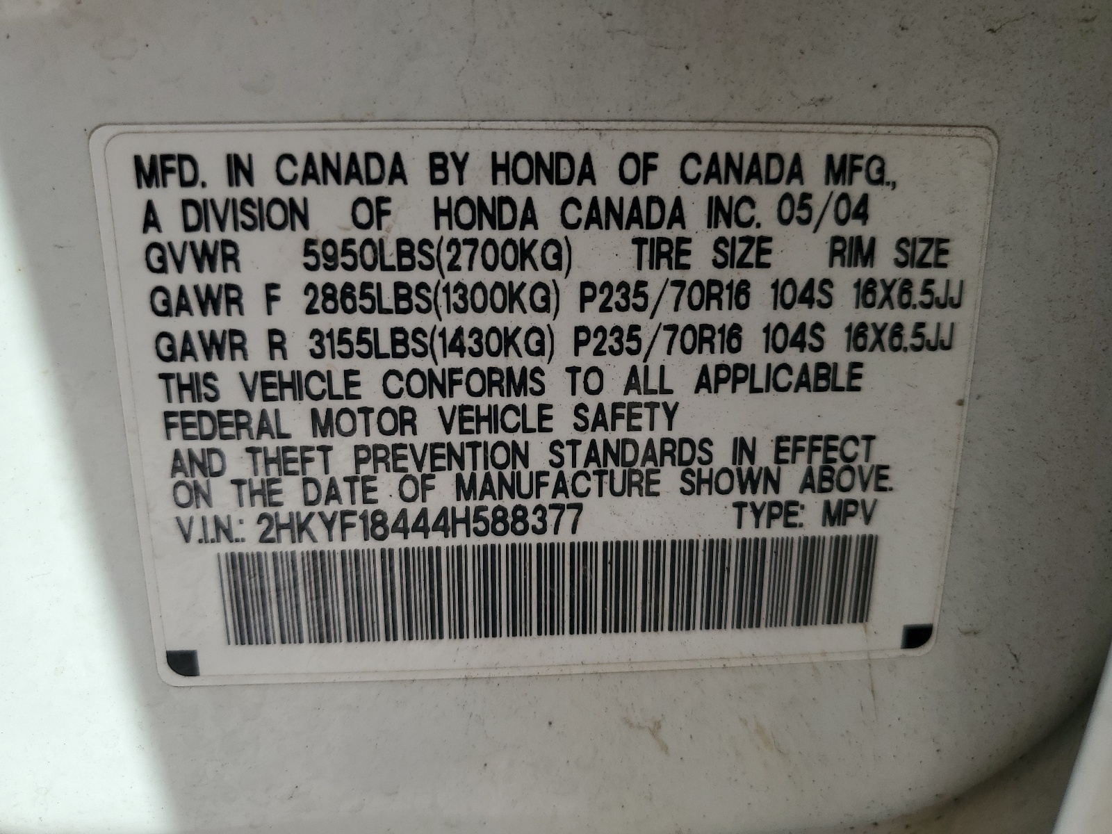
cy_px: 417
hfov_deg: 67.3
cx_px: 556
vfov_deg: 53.1
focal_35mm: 26
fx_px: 835
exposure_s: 1/833
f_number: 1.5
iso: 50
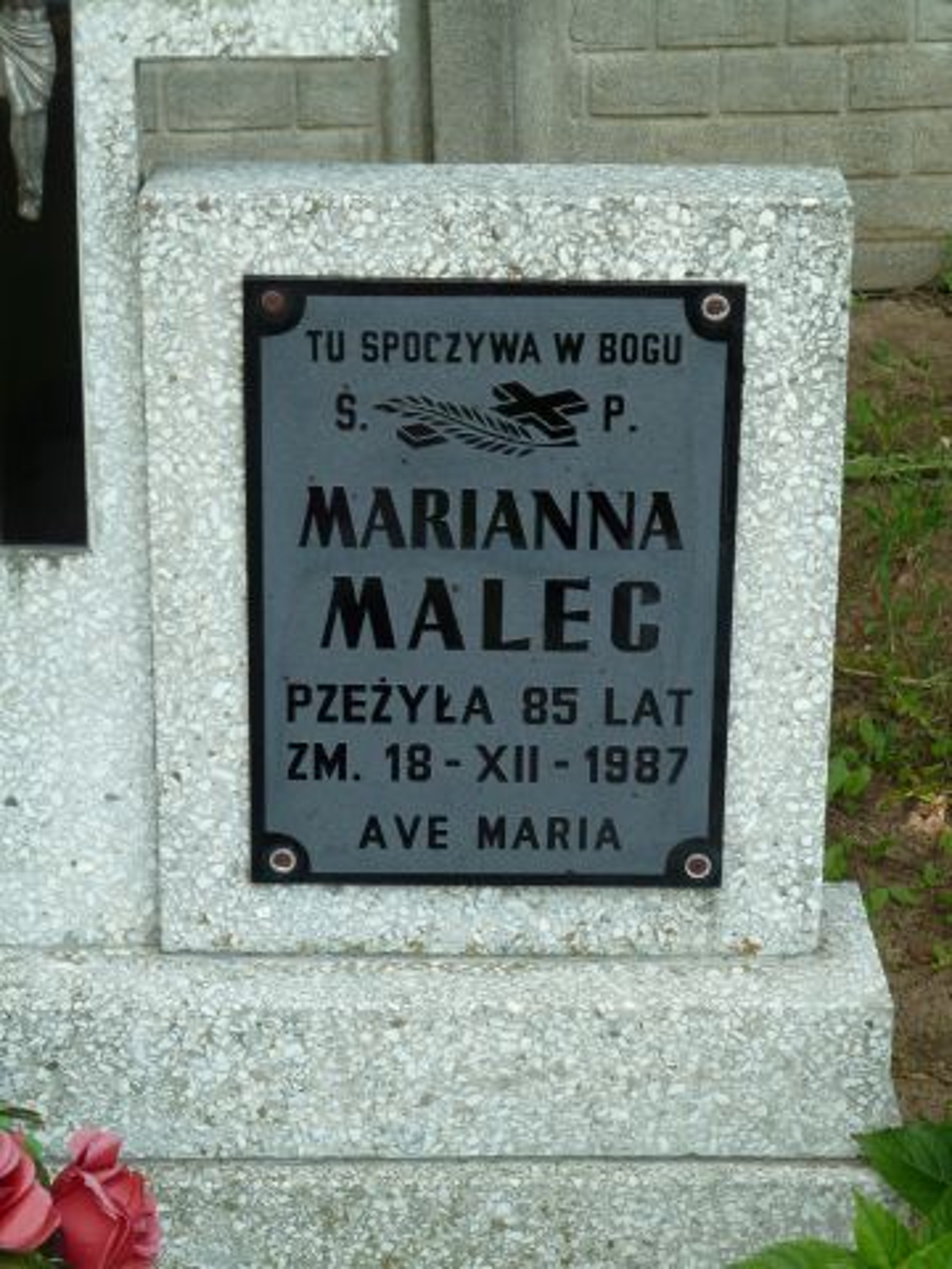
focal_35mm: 96
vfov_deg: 20.4
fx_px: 3520
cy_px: 634
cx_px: 476
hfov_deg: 15.4
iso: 80
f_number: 4.3
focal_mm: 15.8
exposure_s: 1/50
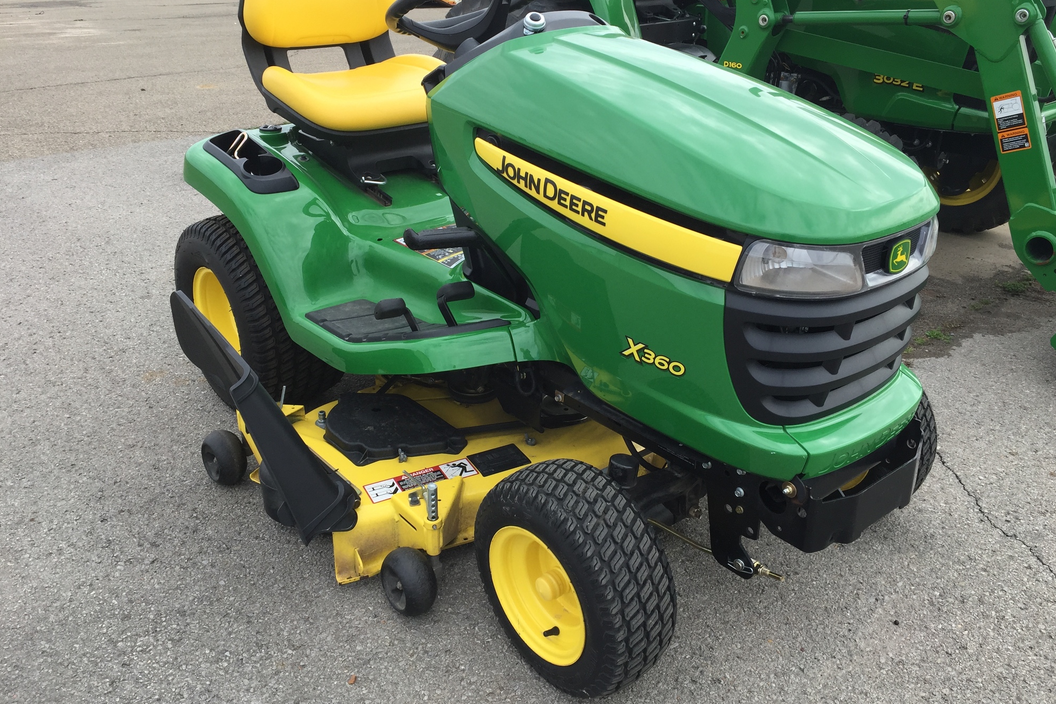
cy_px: 317
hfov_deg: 60.3
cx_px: 528
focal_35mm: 31
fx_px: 909
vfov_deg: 42.3
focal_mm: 4.15
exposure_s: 1/775
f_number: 2.2
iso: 32
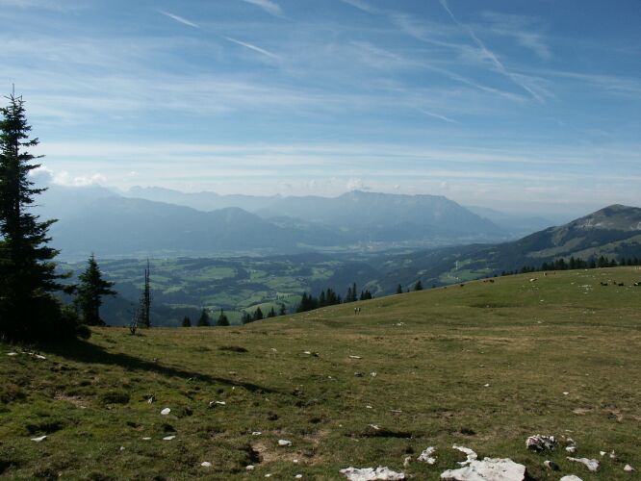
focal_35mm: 28
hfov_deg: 63.4
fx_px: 519
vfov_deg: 49.8
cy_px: 240
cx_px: 320
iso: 100
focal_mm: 7.27
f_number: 8
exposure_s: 1/500
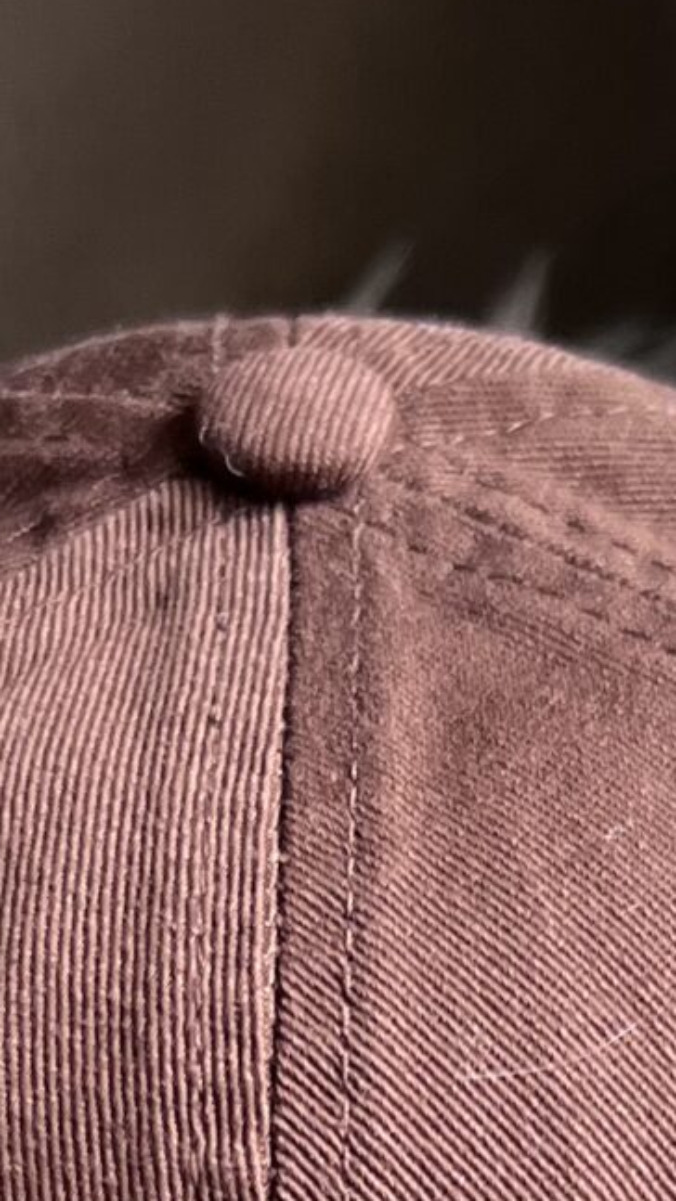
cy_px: 1698
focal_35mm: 112
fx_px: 3569
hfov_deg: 10.8
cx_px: 446
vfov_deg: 17.5
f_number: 1.5
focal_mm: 5.7
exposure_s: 1/117
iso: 125
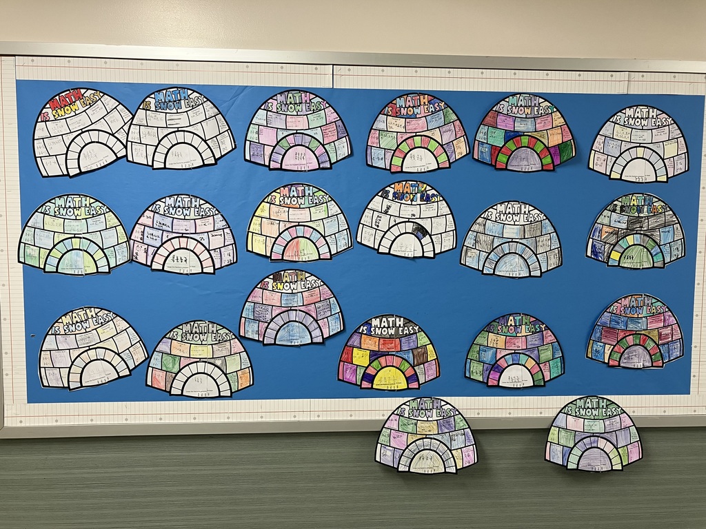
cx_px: 353
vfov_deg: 49.7
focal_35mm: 28
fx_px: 571
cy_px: 264
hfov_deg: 63.4
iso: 50
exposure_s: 1/60
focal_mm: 3.99
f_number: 1.8
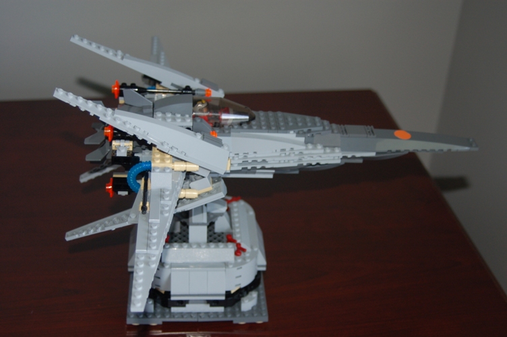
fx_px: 802
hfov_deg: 35.1
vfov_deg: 23.7
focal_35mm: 57
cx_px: 254
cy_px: 168
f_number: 4.2
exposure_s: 1/60
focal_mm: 38
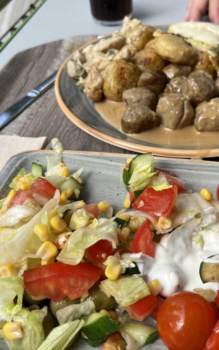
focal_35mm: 37
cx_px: 118
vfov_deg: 52.8
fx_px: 353
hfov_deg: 34.4
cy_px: 174
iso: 50
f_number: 1.6
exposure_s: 1/852
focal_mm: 5.1
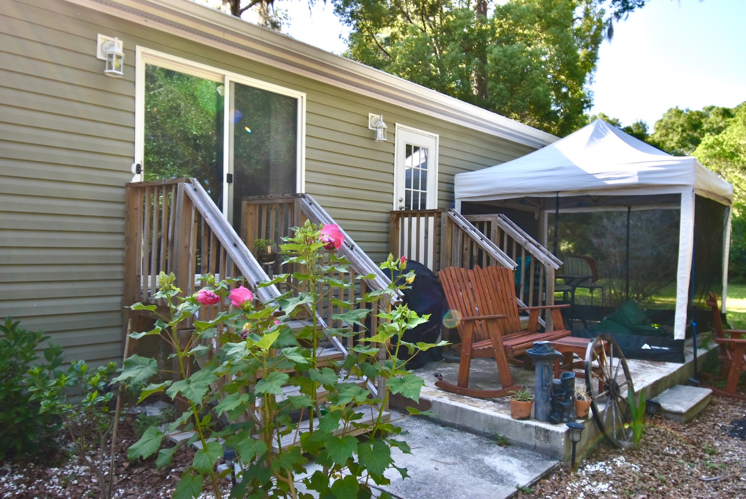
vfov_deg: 50.5
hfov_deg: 70.4
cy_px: 250
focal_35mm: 26
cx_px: 373
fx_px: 529
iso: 200
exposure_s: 1/320
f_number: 7.1
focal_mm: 17
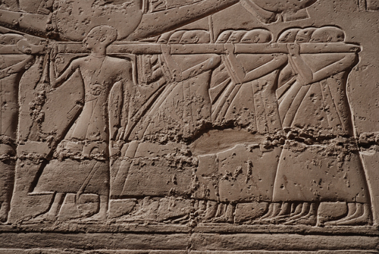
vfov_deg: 19.0
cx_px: 190
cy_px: 127
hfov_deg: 28.0
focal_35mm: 72
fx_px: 759
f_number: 5.6
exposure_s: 1/125
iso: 100
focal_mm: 48
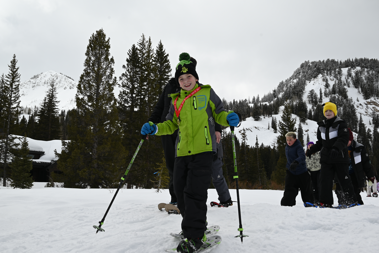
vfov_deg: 37.9
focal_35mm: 35
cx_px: 190
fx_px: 369
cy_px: 126
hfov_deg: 54.4
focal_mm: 35
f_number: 9
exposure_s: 1/320
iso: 100
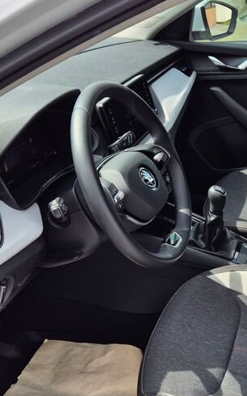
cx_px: 233
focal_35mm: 51
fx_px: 550
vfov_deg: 39.6
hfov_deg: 24.4
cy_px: 212
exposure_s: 1/2208
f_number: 1.8
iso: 25
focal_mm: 5.4
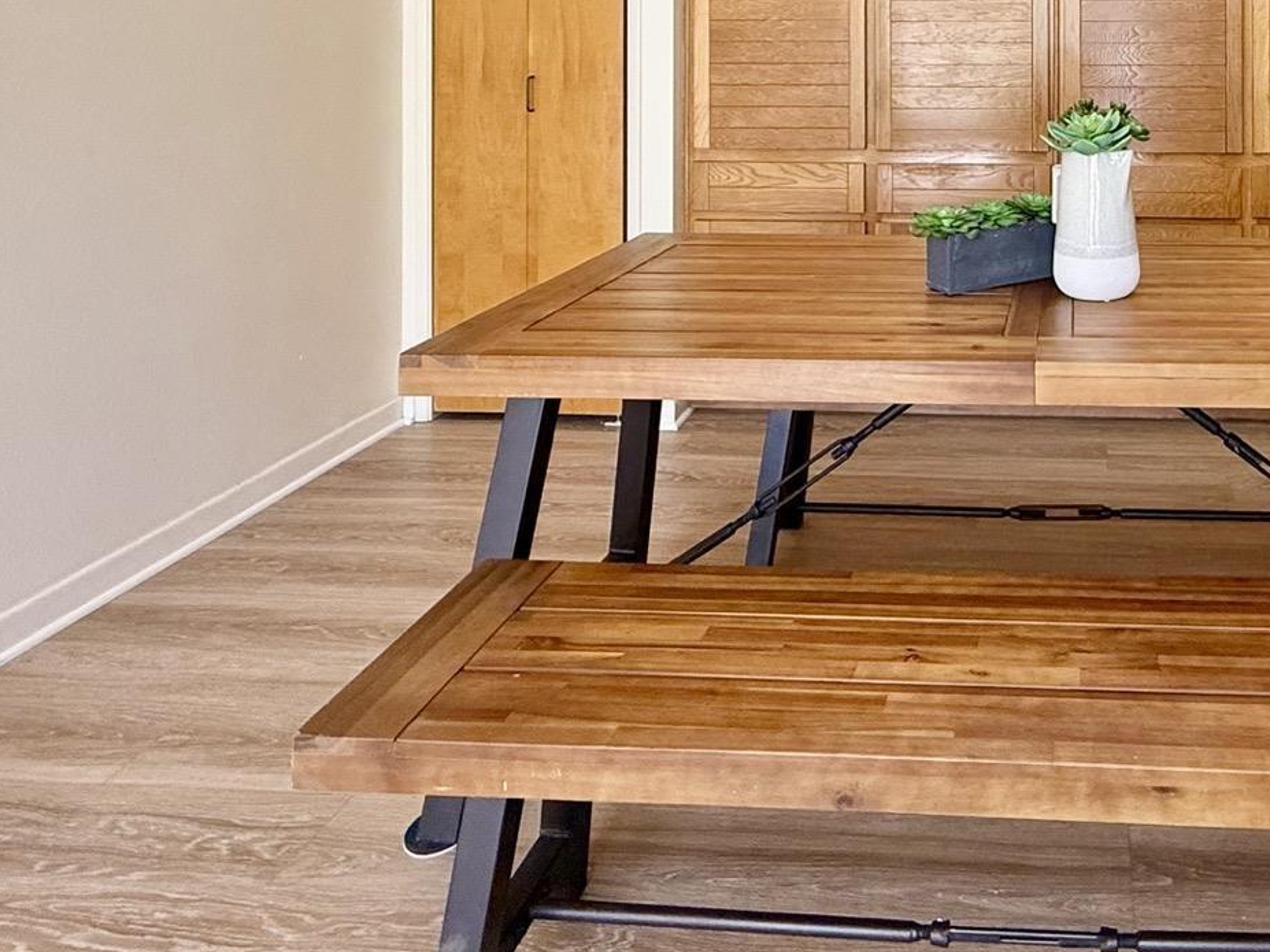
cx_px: 1033
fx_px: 1064
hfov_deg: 56.7
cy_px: 23
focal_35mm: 29
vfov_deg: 42.4
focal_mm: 2.22
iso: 250
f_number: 2.2
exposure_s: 1/120
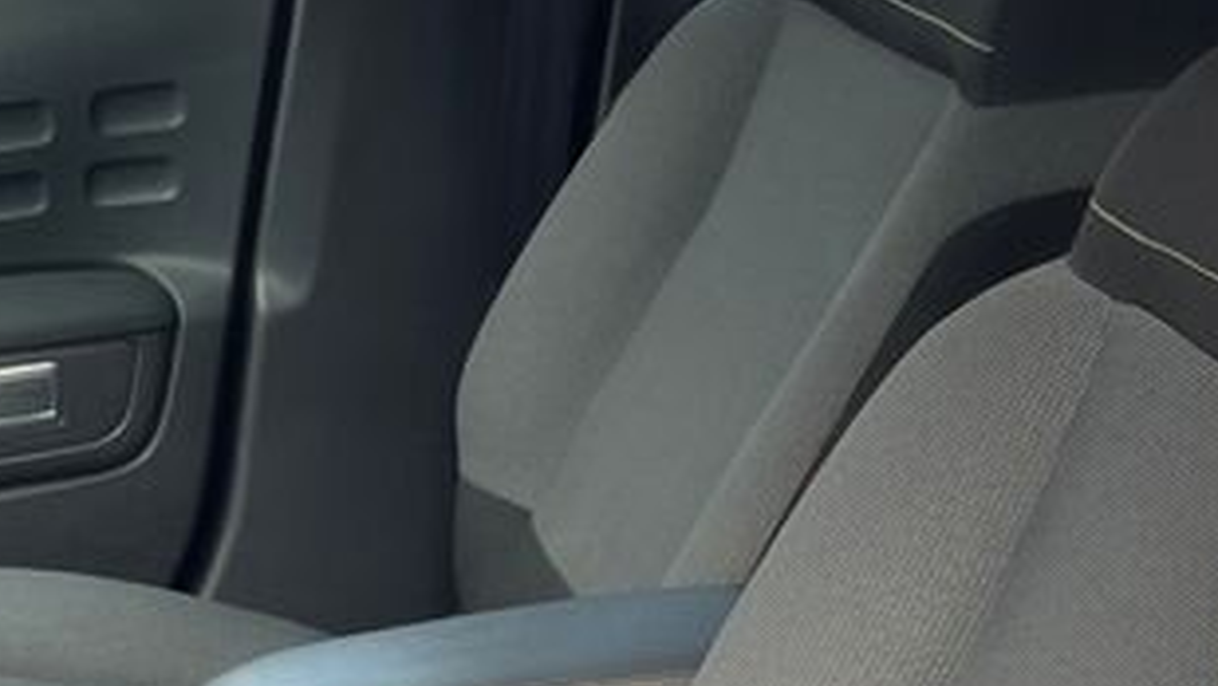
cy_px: 804
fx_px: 3037
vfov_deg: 12.6
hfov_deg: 21.7
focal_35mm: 94
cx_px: -63
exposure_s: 1/188
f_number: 1.6
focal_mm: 5.1
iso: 40
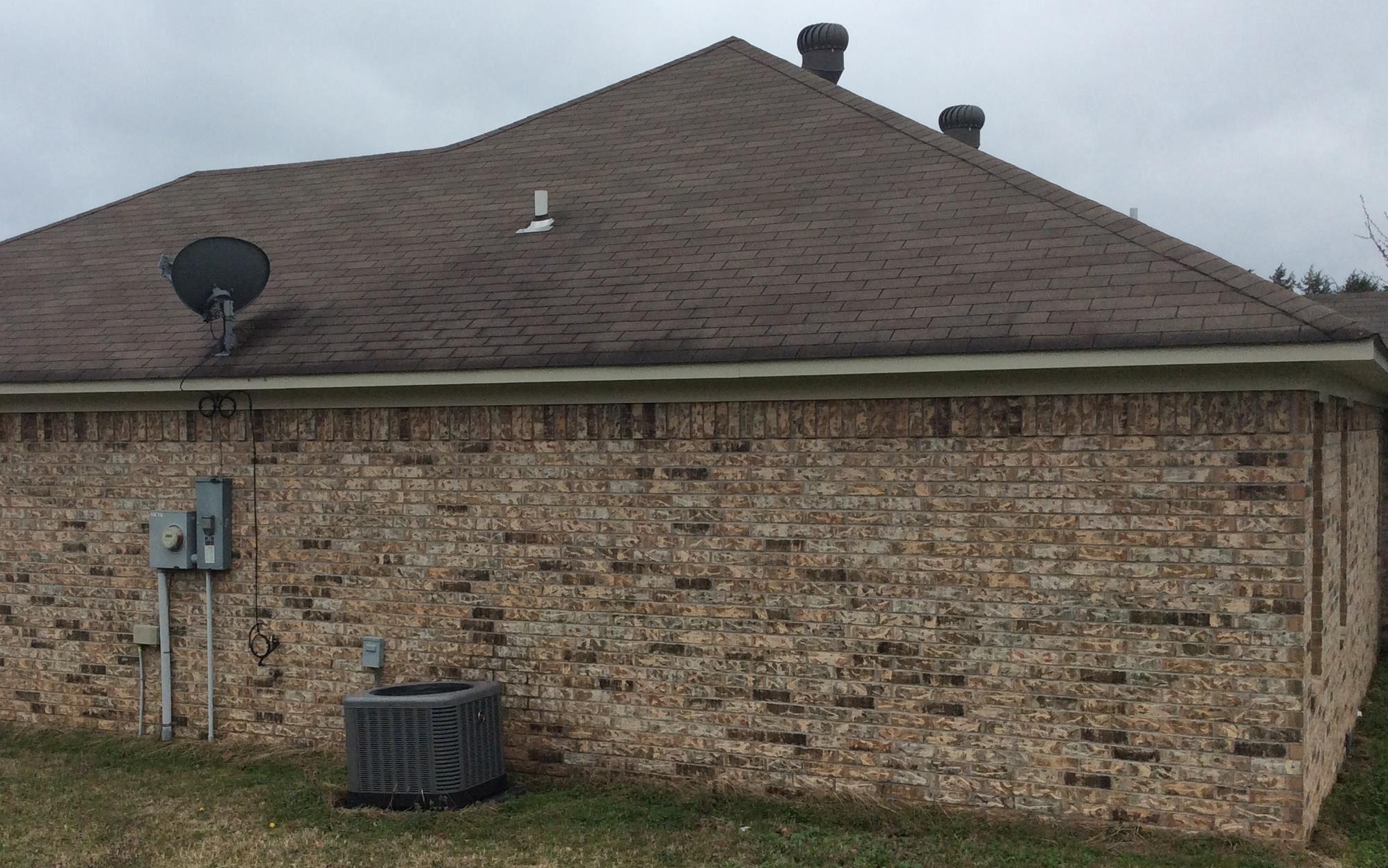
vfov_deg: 29.2
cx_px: 556
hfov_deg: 45.0
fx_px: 1664
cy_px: 497
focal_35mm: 44
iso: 32
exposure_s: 1/743
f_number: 2.4
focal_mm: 3.3
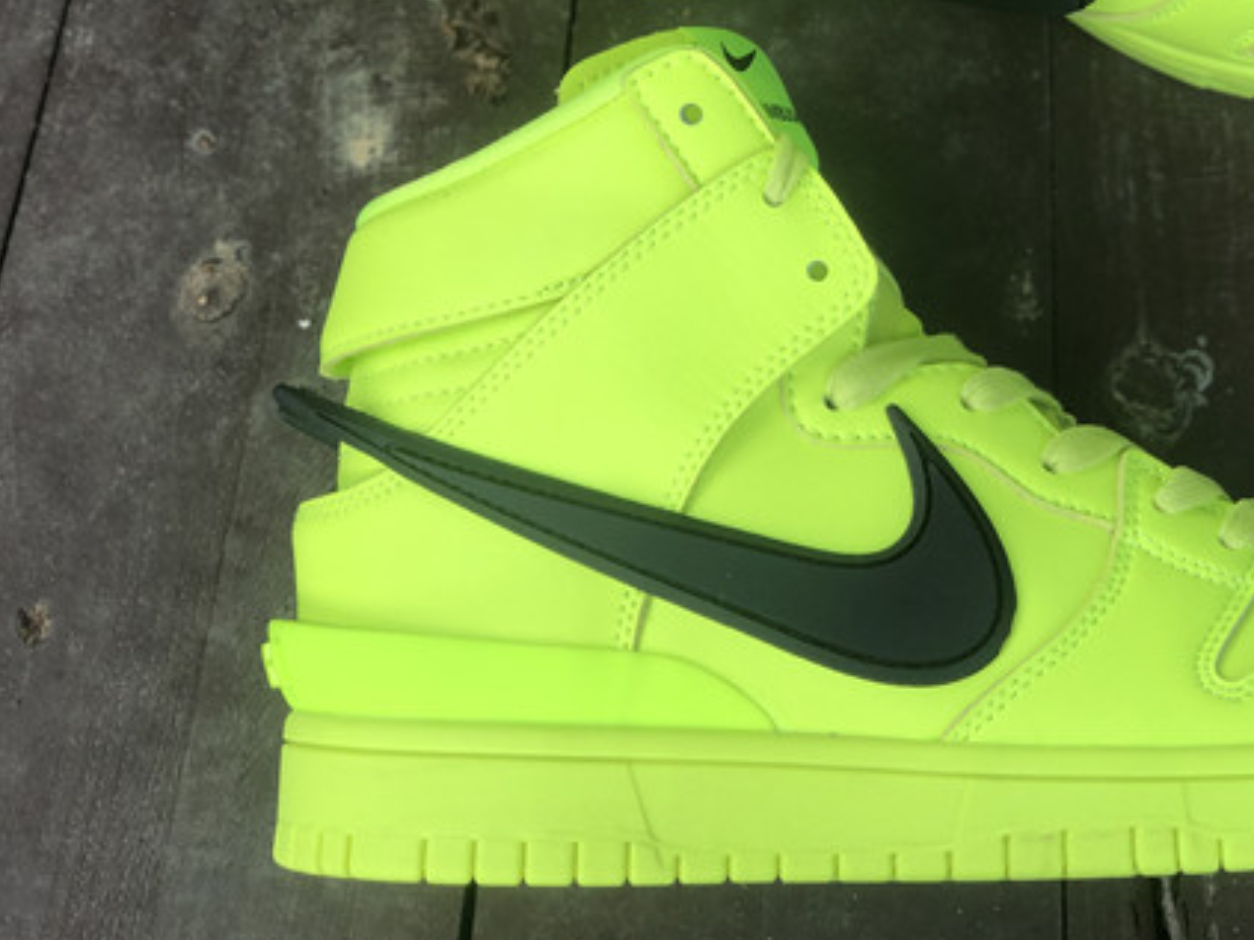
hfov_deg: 21.4
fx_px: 3296
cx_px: 946
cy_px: 171
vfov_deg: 16.1
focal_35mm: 91
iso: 16
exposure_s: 1/312
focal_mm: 6
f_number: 2.4
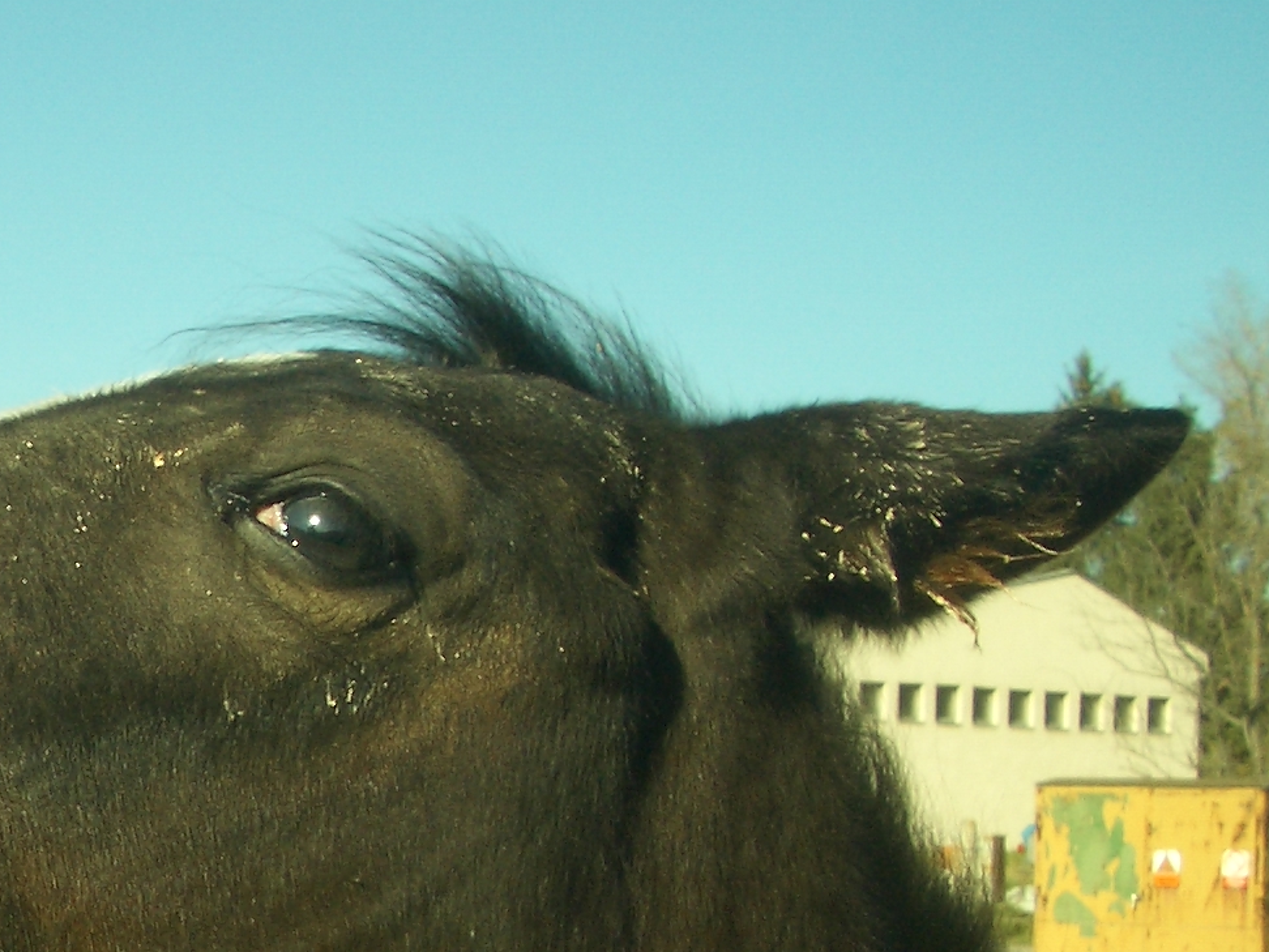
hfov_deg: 21.9
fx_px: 3043
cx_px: -221
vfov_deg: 17.6
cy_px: 819
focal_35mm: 83
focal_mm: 5.8
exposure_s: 1/400
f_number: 4.3
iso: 50
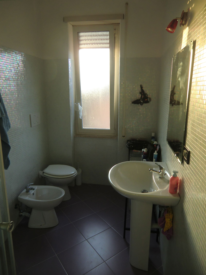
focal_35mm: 24
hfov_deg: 56.8
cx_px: 103
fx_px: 190
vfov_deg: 71.6
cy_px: 138
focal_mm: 4.3
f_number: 3.2
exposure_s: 1/60
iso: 100
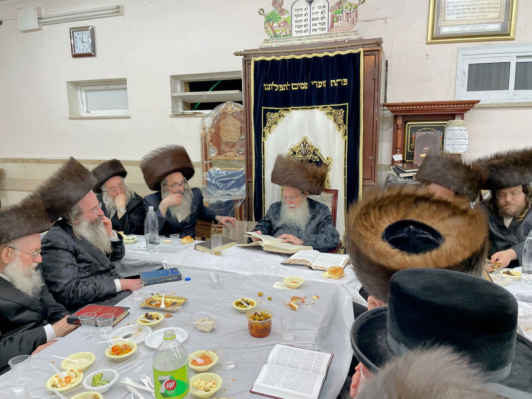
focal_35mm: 26
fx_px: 400
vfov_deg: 53.1
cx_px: 266
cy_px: 200
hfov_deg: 67.3
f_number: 1.6
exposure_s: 1/100
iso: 80
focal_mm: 4.2
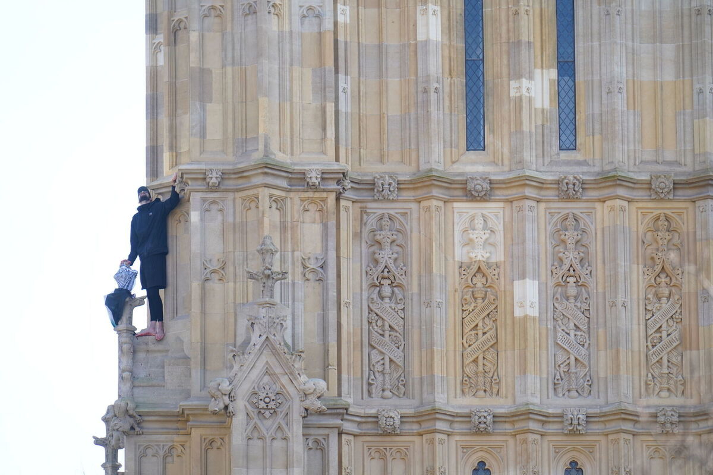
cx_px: 356
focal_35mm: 350
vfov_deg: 3.9
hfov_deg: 5.9
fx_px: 6931
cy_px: 238
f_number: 5.6
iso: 640
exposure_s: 1/640
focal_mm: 350
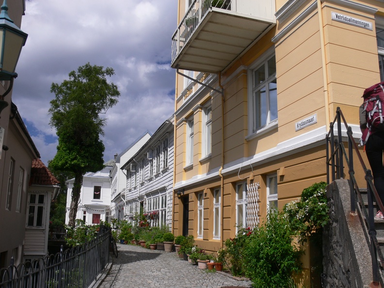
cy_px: 144
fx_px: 388
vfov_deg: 40.7
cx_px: 192
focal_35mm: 35
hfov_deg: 52.6
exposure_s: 1/200
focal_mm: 7.4
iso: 80
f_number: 5.6
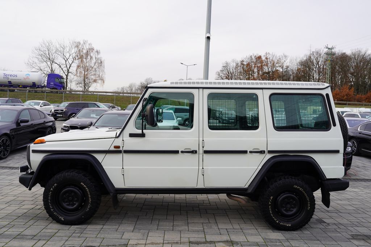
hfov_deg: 65.5
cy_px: 124
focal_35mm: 28
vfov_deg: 46.4
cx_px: 186
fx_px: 289
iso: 100
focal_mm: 28
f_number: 5.6
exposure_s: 1/125
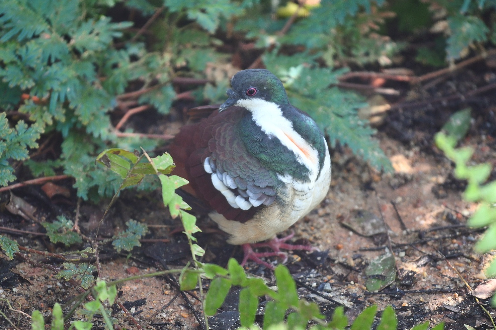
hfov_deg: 6.9
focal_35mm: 300
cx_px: 248
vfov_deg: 4.6
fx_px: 4133
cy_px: 165
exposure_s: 1/161
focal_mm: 200
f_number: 4
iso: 500
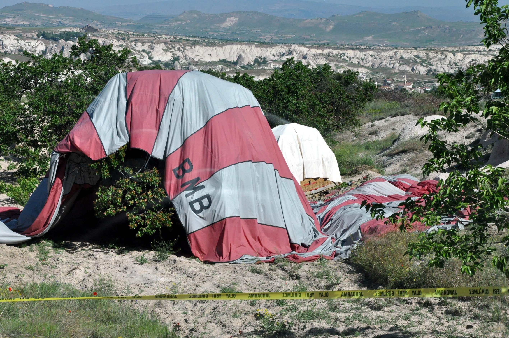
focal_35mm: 99
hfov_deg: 20.6
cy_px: 169
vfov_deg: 13.8
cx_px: 254
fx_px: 1398
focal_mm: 66
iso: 1250
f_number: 11
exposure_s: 1/2000
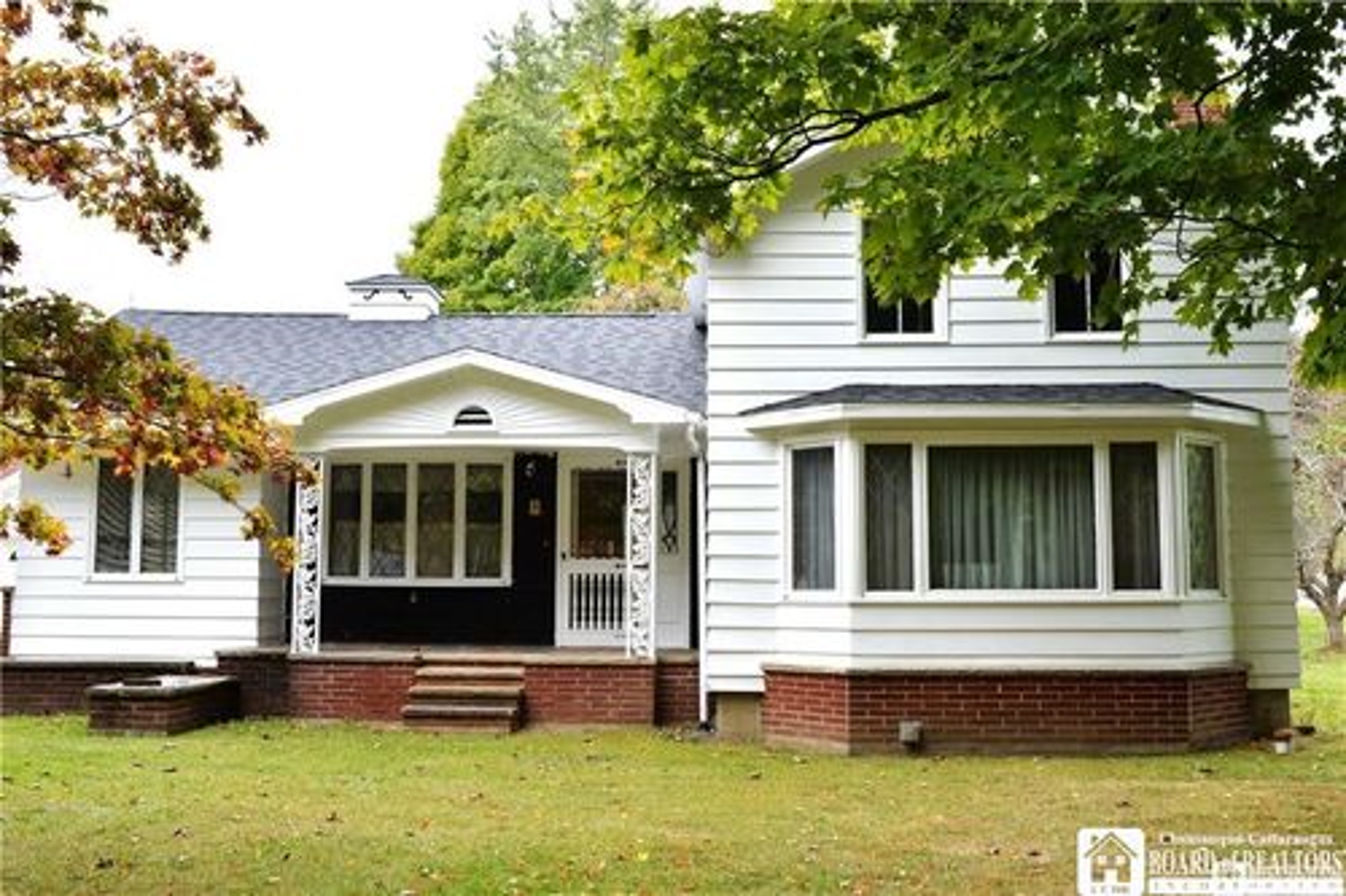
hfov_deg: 54.5
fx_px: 1308
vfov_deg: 37.8
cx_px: 673
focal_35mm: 35
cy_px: 448
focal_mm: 35
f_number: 10
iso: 800
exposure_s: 1/400
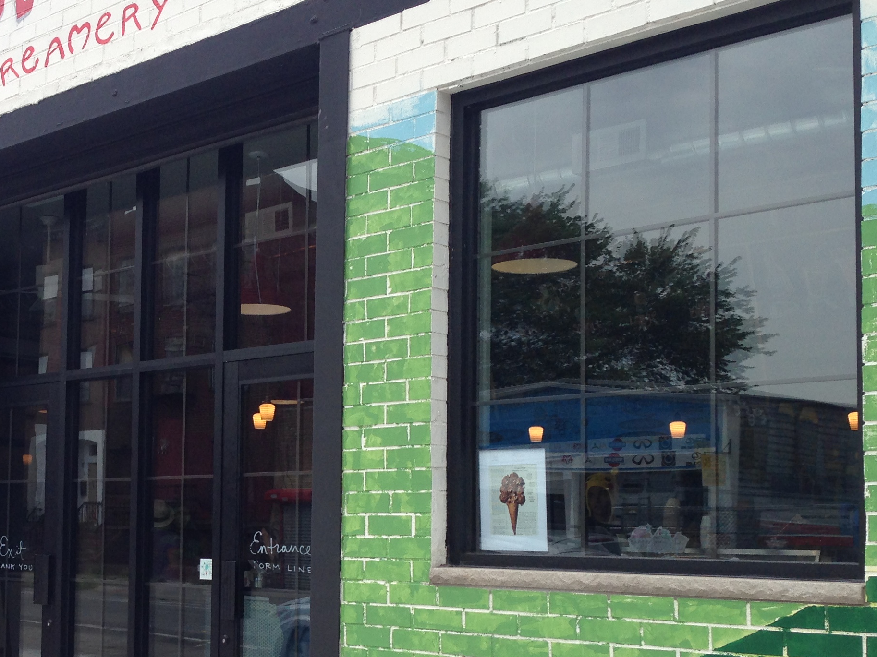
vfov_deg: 24.7
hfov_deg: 31.6
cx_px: 140
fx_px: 1495
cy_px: 449
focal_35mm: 59
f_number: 2.4
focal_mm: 4.12
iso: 50
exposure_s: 1/704
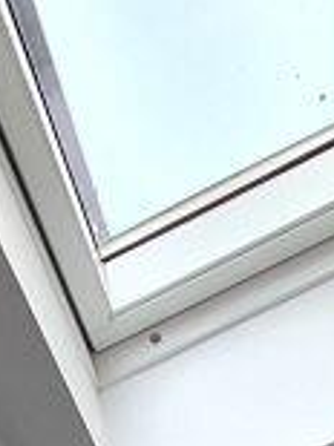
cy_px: 1142
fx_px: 863
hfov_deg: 21.6
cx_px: 265
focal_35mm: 67
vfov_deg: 14.0
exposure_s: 1/100
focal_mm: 2.2
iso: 80
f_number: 2.2
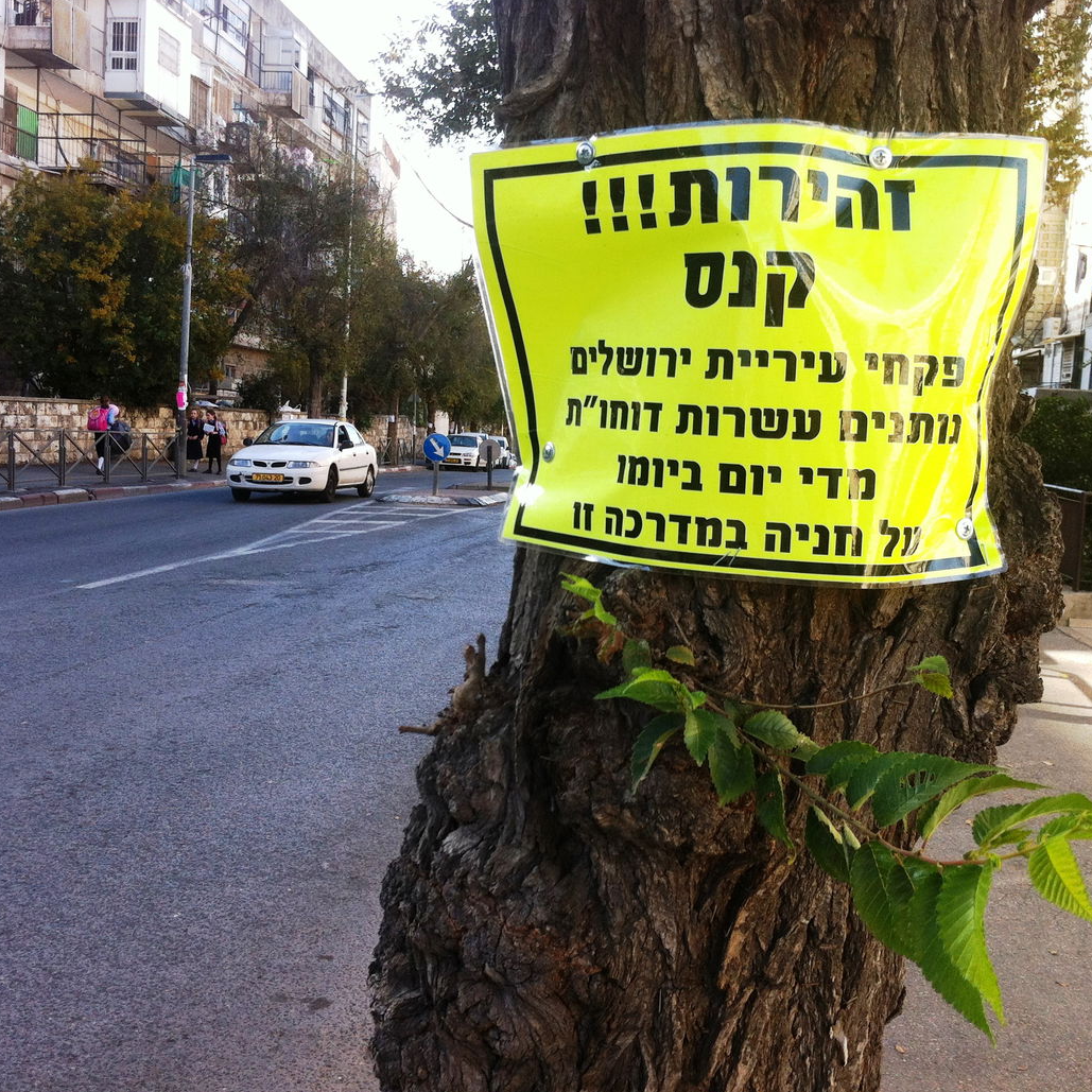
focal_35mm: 42
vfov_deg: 40.0
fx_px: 1499
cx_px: 500
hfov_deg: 40.0
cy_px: 542
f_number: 2.8
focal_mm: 3.85
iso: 80
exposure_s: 1/202
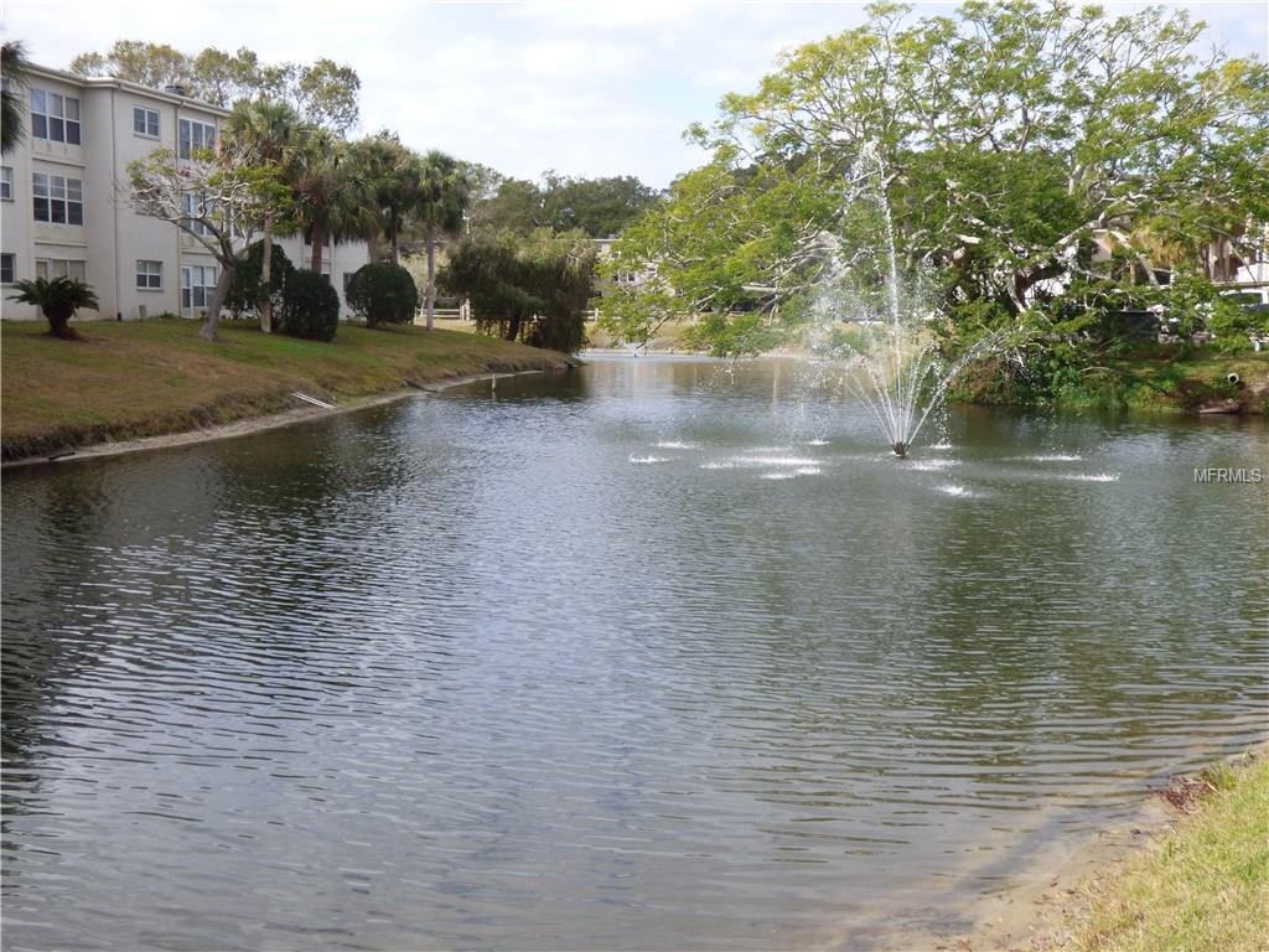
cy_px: 476
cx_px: 634
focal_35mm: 43
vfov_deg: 33.6
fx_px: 1576
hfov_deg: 43.9
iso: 100
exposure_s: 1/640
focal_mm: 7.37
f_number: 3.6
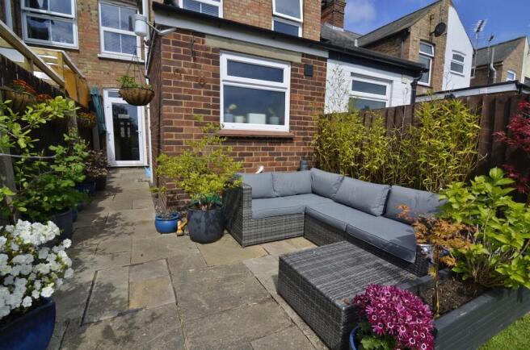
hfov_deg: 95.1
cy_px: 175
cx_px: 265
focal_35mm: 16
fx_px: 242
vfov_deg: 71.8
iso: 100
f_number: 8
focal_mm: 11
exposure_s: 1/250
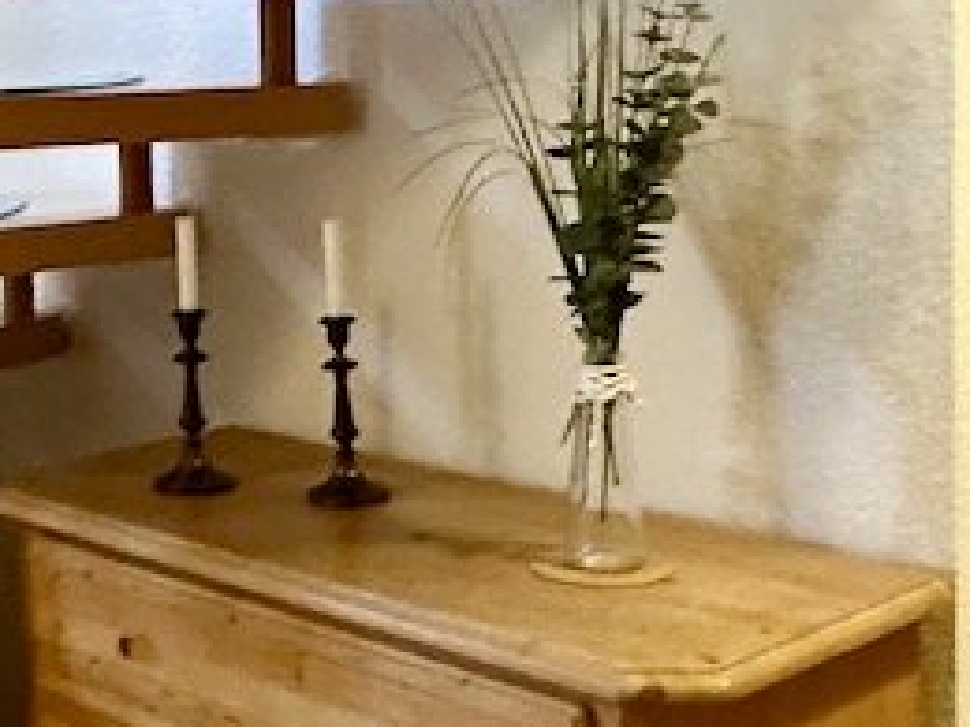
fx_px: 1933
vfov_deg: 21.0
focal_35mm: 69
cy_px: 127
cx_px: 224
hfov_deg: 27.7
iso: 800
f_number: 2.2
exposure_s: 1/50
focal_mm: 2.22
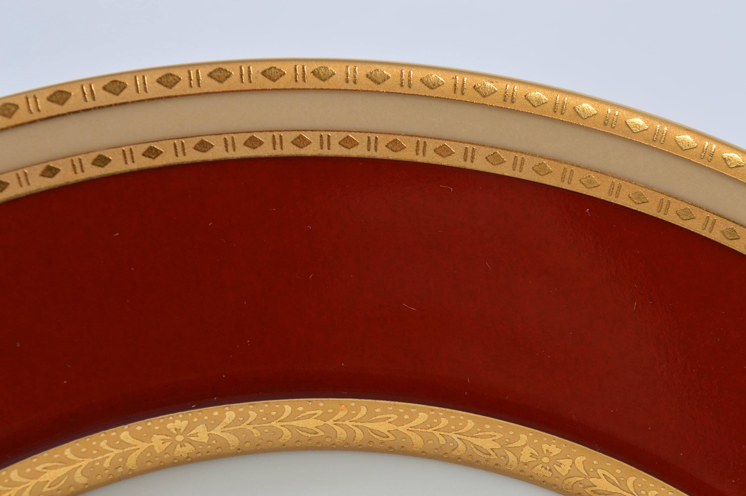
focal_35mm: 82
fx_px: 1708
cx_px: 373
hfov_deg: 24.6
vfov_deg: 16.5
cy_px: 248
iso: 100
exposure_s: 1/80
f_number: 11
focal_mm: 55
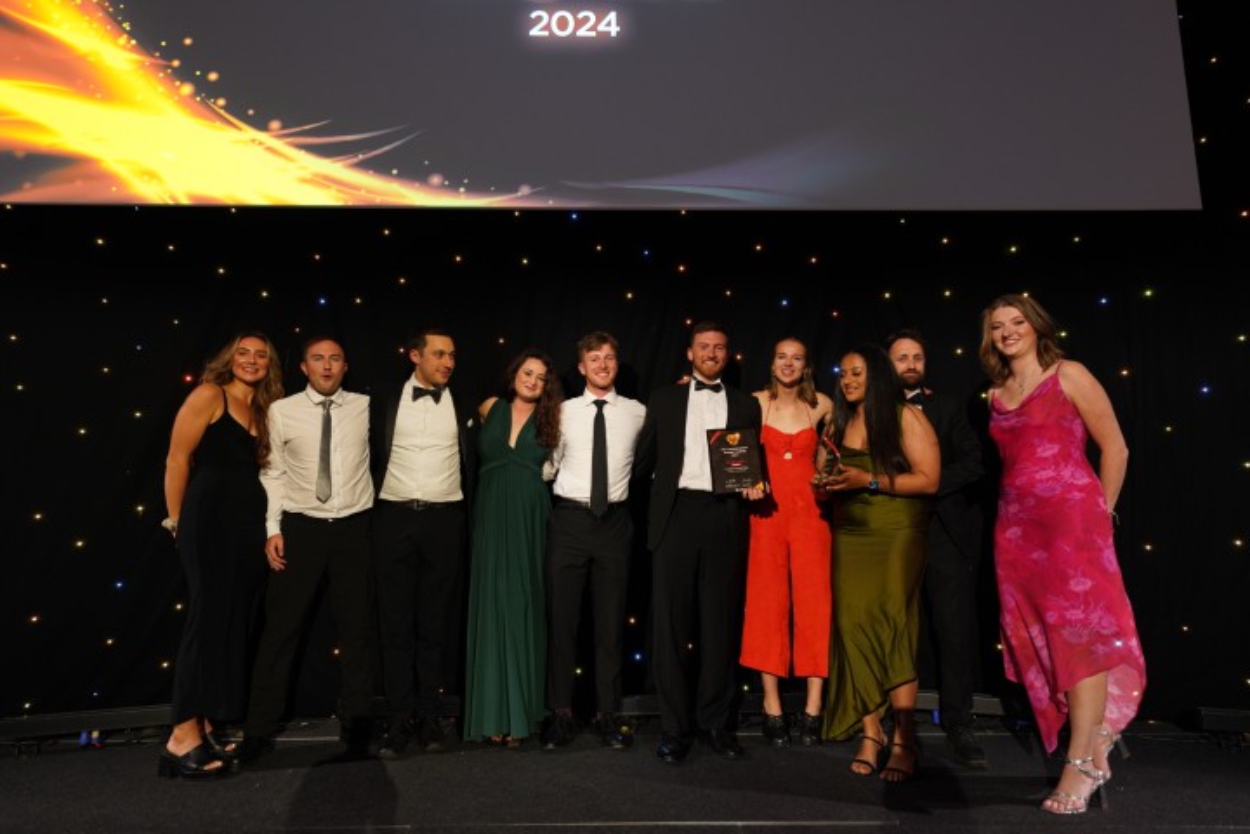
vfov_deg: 59.5
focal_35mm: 21
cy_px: 417
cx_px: 625
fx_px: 729
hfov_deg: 81.2
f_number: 2.8
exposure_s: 1/80
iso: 1000
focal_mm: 21
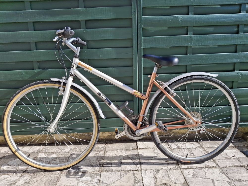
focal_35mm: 25
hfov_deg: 69.4
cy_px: 93
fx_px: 179
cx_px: 124
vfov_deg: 54.9
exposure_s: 1/1078
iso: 25
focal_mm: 4.69
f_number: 1.8
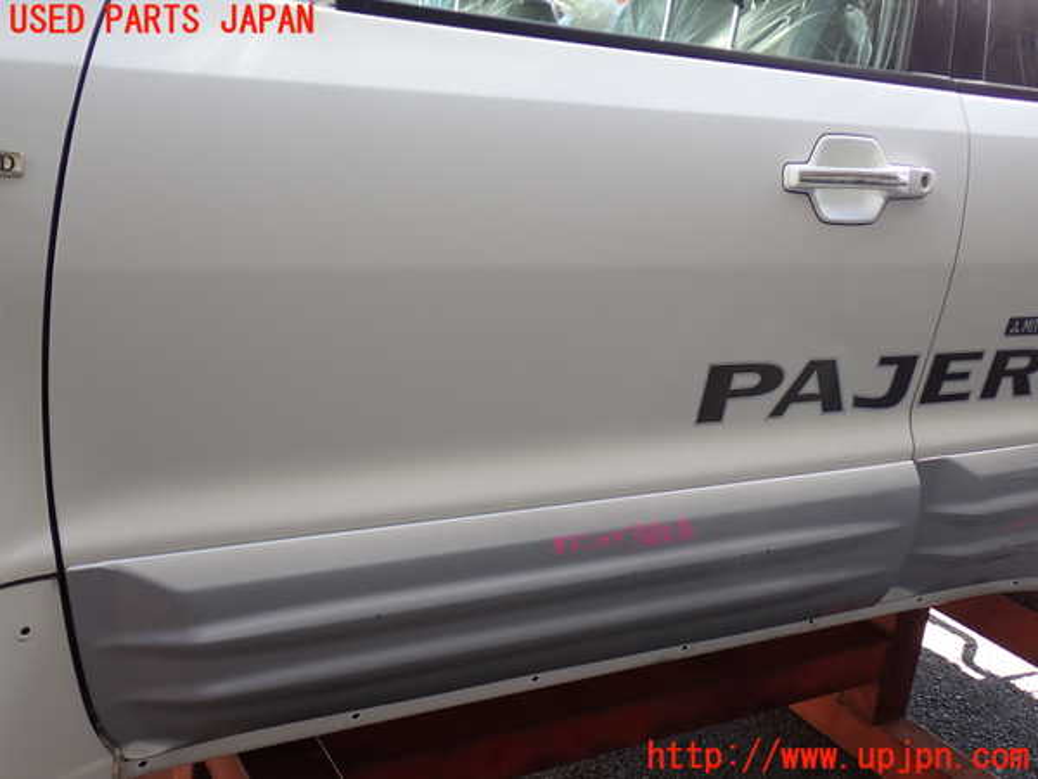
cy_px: 390
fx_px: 1080
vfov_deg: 39.7
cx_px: 519
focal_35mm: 36
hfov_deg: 51.4
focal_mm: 6.37
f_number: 2.5
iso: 100
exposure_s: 1/100
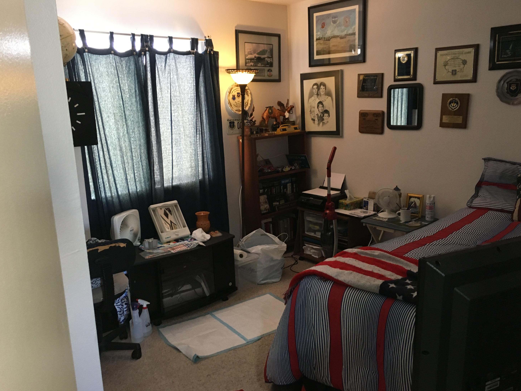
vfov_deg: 46.8
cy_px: 199
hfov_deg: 60.0
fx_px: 452
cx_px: 266
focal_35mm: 30
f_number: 2.2
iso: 125
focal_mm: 4.15
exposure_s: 1/30
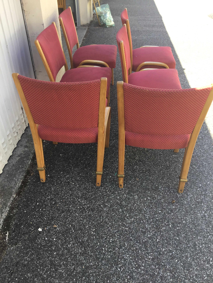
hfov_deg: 45.4
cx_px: 106
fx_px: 254
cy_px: 142
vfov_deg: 58.4
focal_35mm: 31
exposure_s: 1/162
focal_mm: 3.3
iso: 25
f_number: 2.4
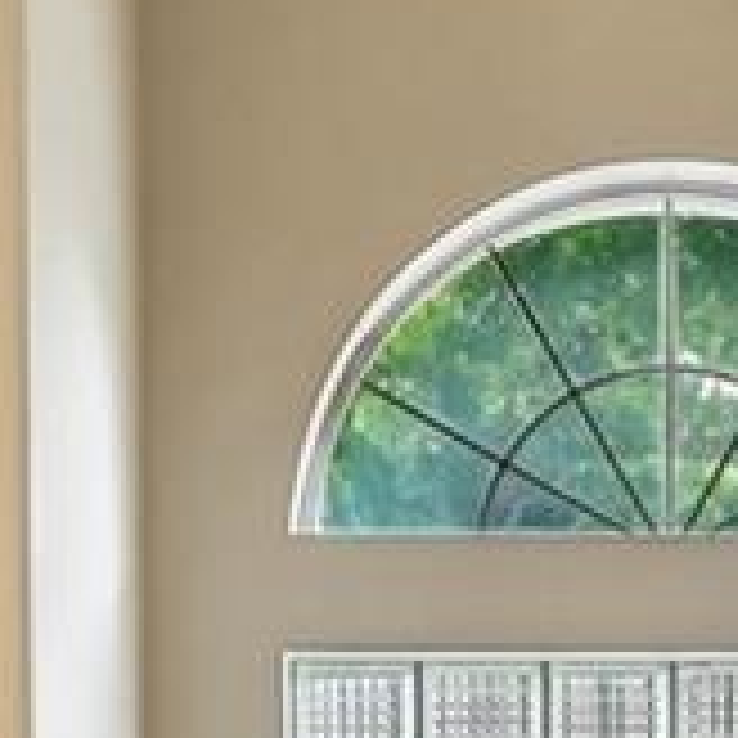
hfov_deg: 13.9
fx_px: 2991
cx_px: 648
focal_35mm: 124
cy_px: 1044
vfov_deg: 13.4
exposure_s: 1/20
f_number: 7.1
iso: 100
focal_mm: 10
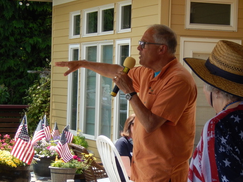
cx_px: 119
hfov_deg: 15.6
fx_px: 885
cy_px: 109
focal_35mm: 126
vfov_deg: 11.8
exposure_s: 1/200
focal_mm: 15.2
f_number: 5.1
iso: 125
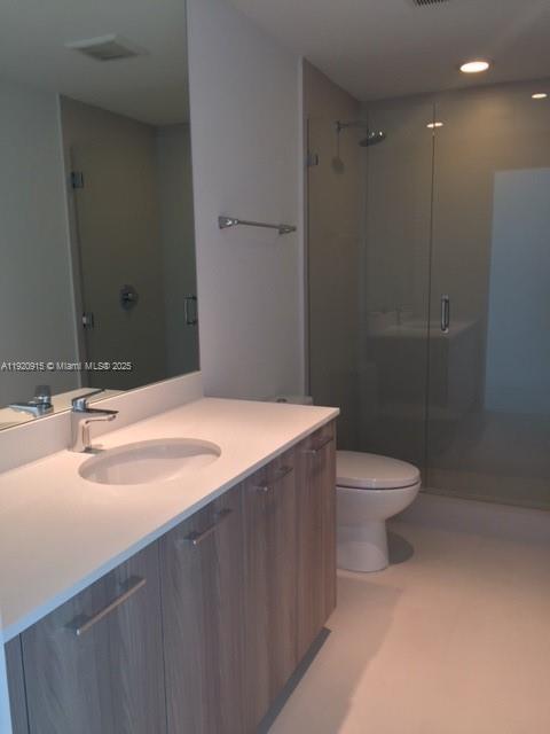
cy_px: 367
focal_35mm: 29
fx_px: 614
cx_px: 275
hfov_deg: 48.2
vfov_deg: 61.7
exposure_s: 1/30
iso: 50
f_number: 2.2
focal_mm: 4.15
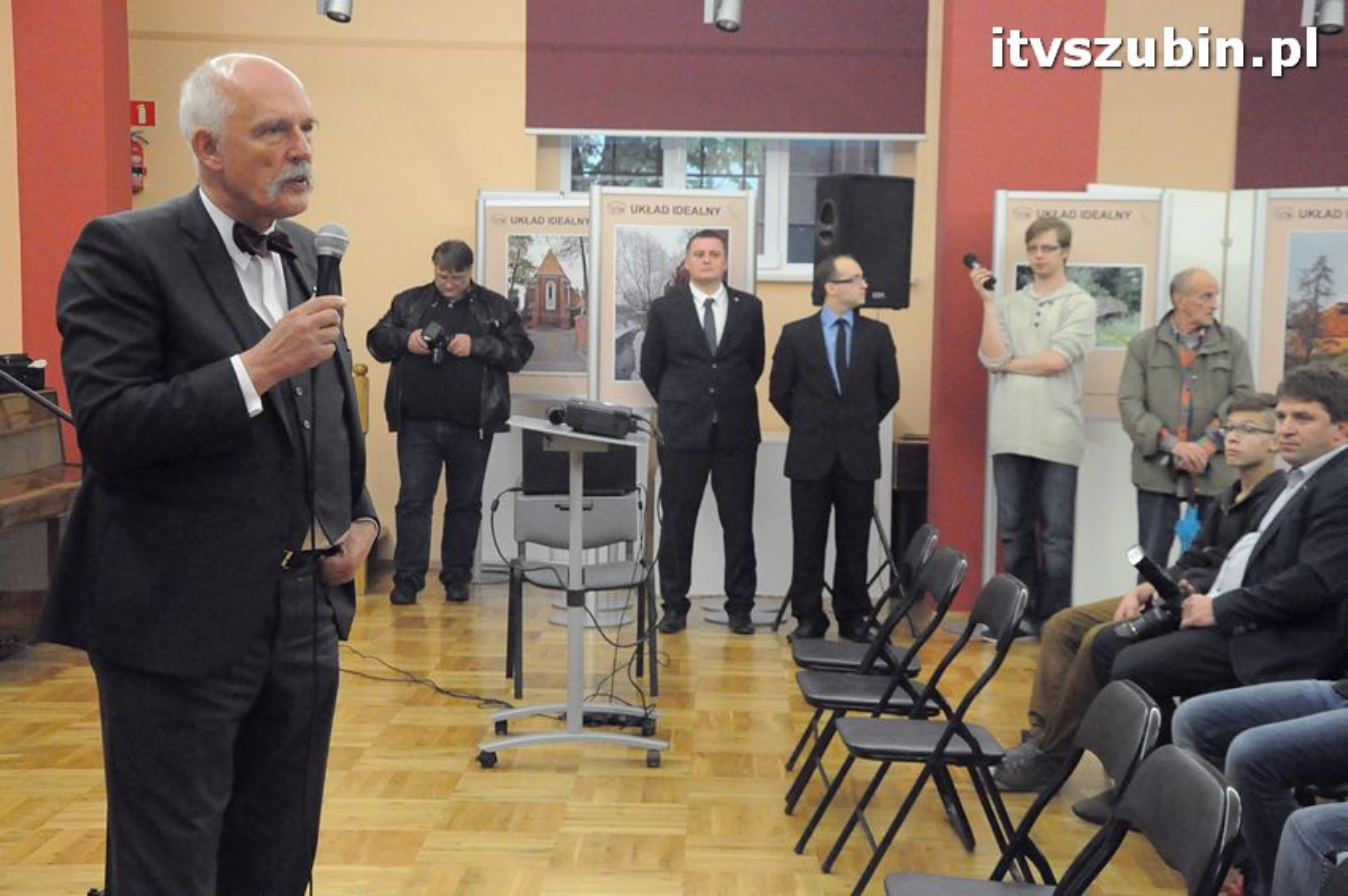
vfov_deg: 25.7
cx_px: 674
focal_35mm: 52
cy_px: 448
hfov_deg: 37.9
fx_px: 1964
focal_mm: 35
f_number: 6.3
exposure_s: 1/160
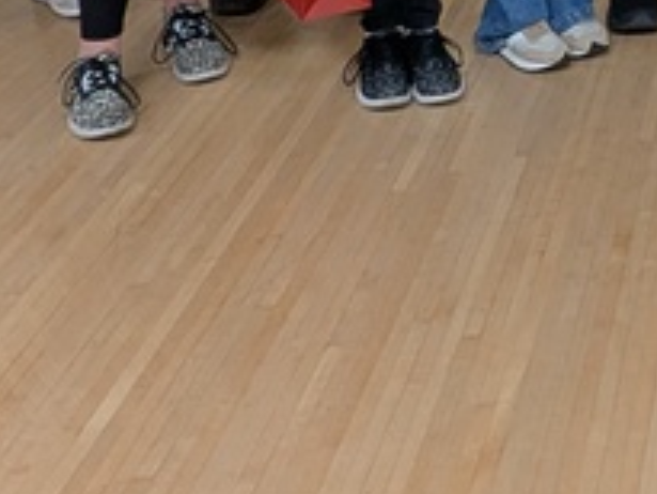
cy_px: -406
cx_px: 945
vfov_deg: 15.7
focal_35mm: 80
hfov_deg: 21.1
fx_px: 1519
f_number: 2.2
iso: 199
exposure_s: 1/60
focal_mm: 2.35
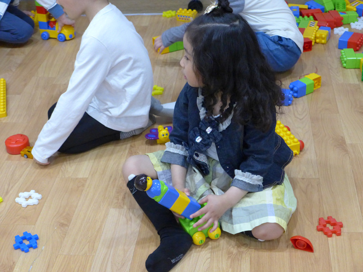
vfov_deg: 24.4
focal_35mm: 60
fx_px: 629
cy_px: 136
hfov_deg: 32.2
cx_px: 182
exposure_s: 1/400
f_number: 2
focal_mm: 11.8
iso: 1250
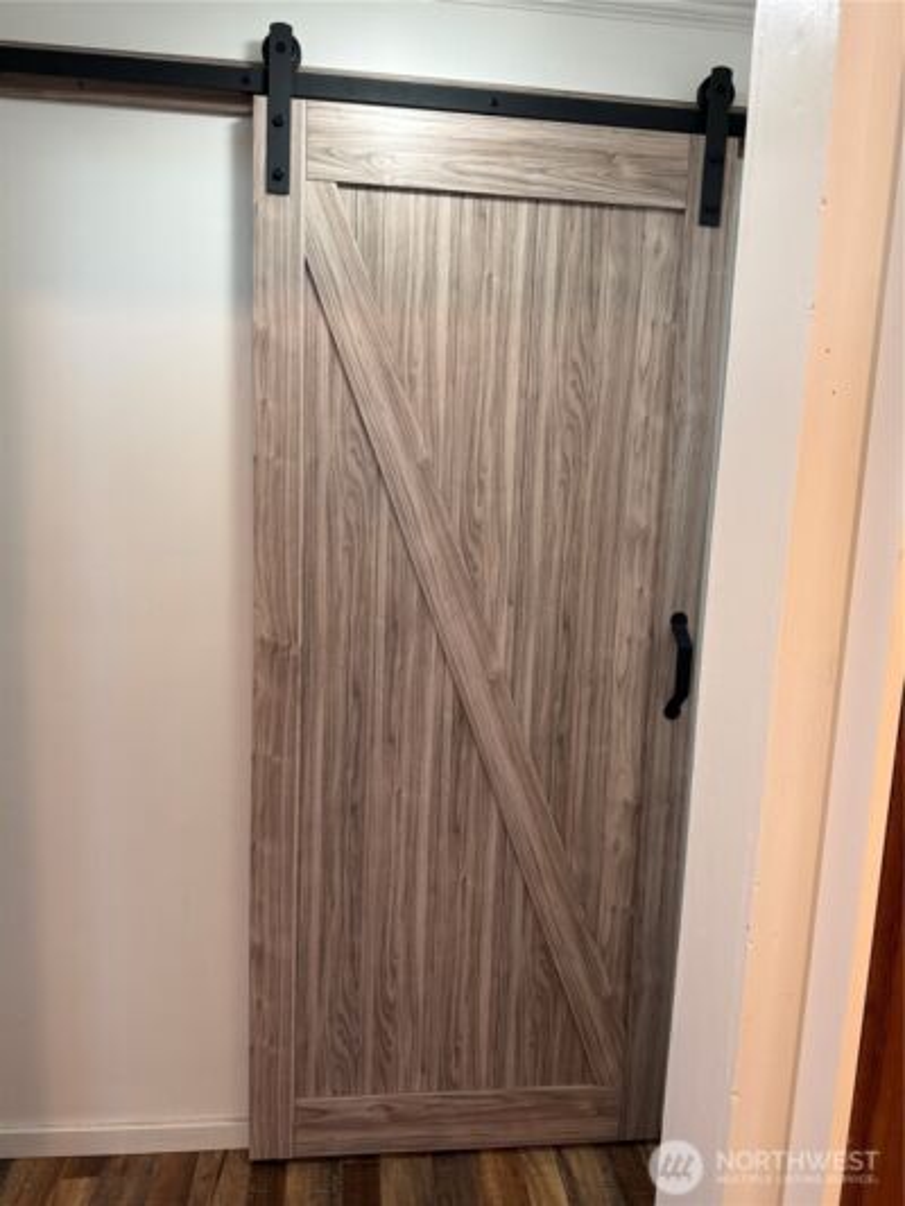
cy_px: 603
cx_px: 452
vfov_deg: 71.6
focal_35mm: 24
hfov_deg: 56.8
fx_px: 836
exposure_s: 1/60
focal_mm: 6.76
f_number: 1.78
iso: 160
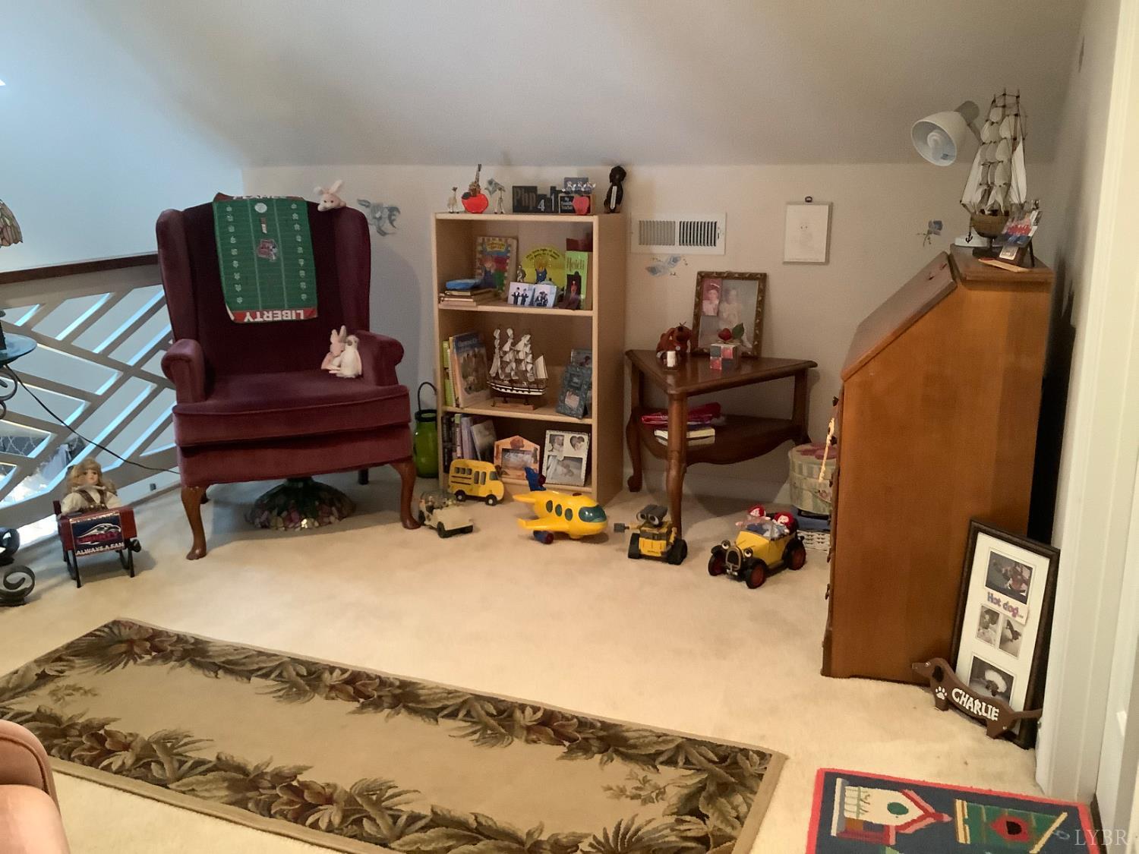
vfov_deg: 45.4
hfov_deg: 58.4
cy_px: 427
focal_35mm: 31
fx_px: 1020
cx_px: 570
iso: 400
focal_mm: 3.3
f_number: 2.4
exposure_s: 1/30
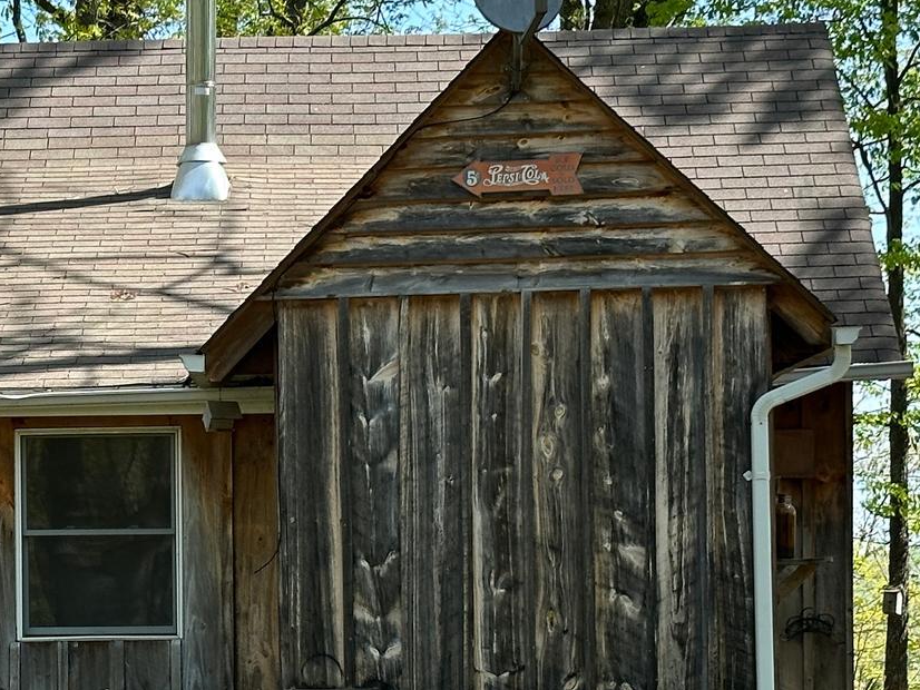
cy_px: 499
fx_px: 3164
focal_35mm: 119
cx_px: 102
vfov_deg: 12.4
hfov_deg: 16.3
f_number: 1.78
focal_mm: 6.86
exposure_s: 1/980
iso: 64
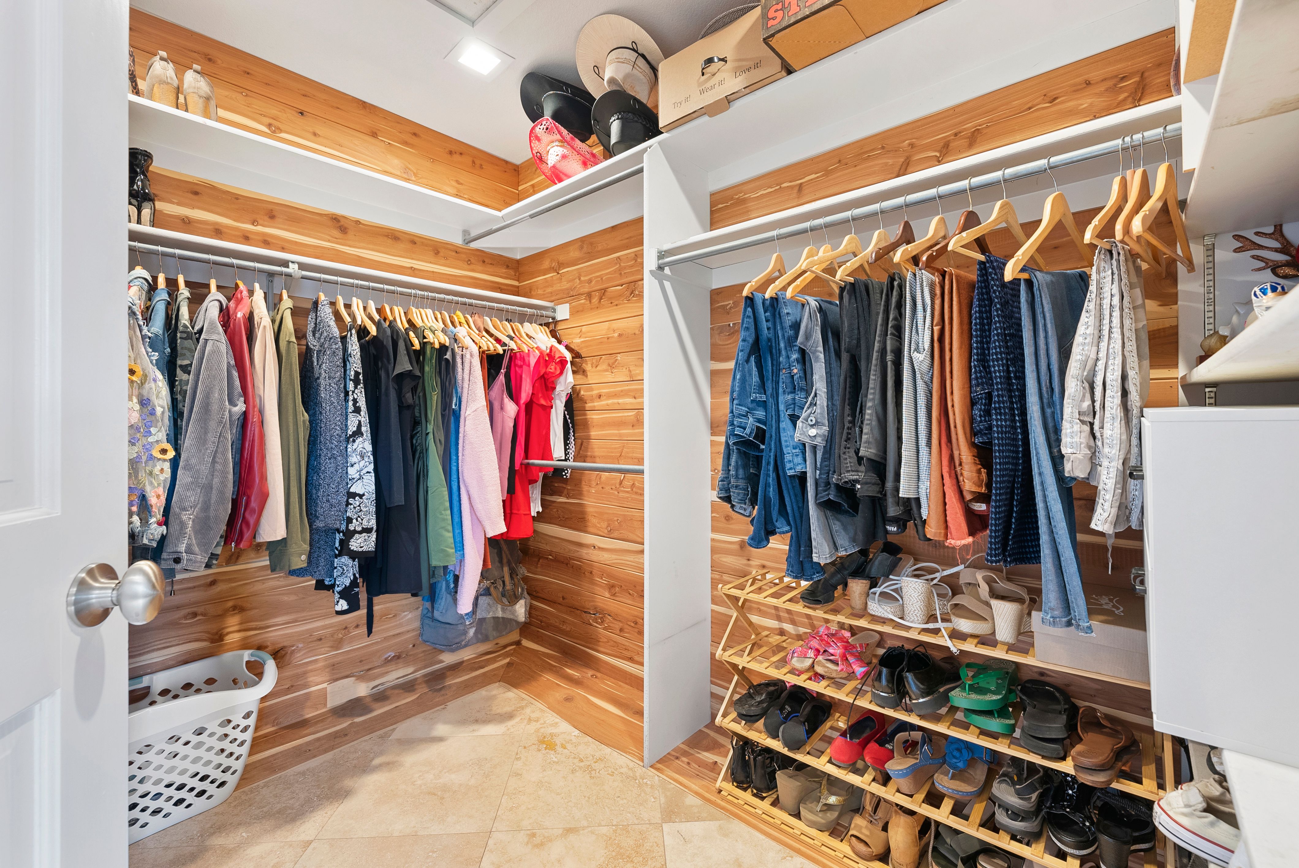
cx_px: 650
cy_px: 434
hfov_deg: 100.4
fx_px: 542
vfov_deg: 77.4
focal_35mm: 15
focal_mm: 15
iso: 640
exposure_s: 1/2.5
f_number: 8
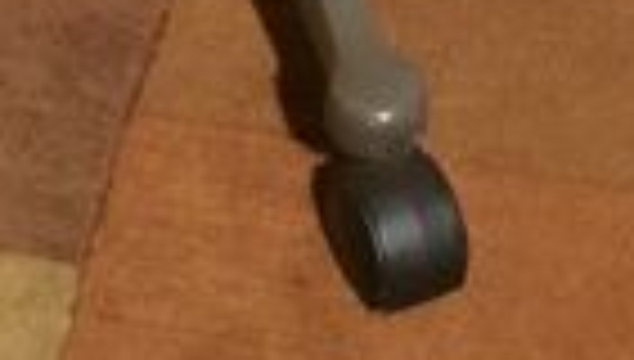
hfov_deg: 10.3
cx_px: 261
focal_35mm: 208
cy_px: -1064
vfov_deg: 5.2
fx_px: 3504
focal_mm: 4.12
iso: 80
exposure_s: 1/30
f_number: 2.2
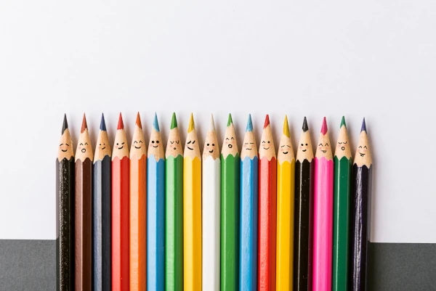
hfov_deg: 28.8
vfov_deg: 19.5
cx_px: 218
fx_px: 848
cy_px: 146
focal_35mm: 70
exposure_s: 1/125
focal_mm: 70
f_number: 8
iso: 200
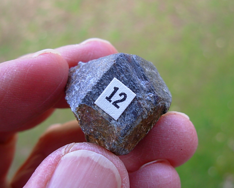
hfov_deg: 42.8
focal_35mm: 43
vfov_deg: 34.9
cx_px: 129
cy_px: 95
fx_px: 298
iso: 50
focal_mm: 6.3
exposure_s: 1/117
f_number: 2.9
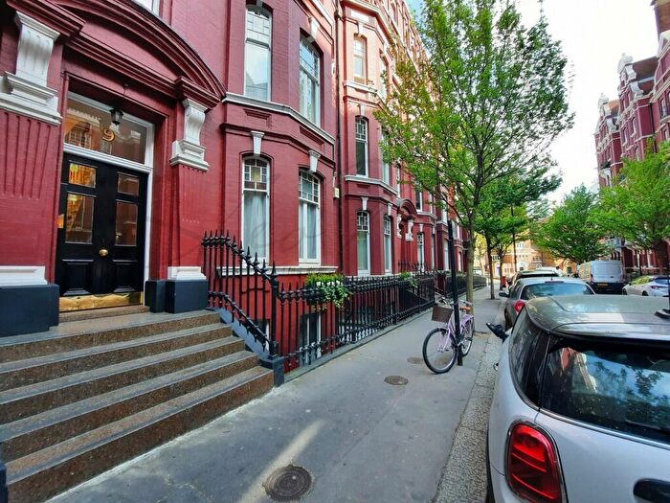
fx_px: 252
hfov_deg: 106.2
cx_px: 335
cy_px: 252
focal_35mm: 13
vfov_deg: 89.9
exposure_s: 1/100
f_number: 2.2
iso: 64
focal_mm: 1.74
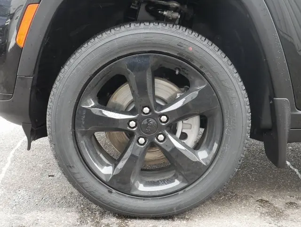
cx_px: 150
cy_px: 114
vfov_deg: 32.9
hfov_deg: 42.9
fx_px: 383
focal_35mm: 44
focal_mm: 22
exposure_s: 1/60
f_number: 10
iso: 1600
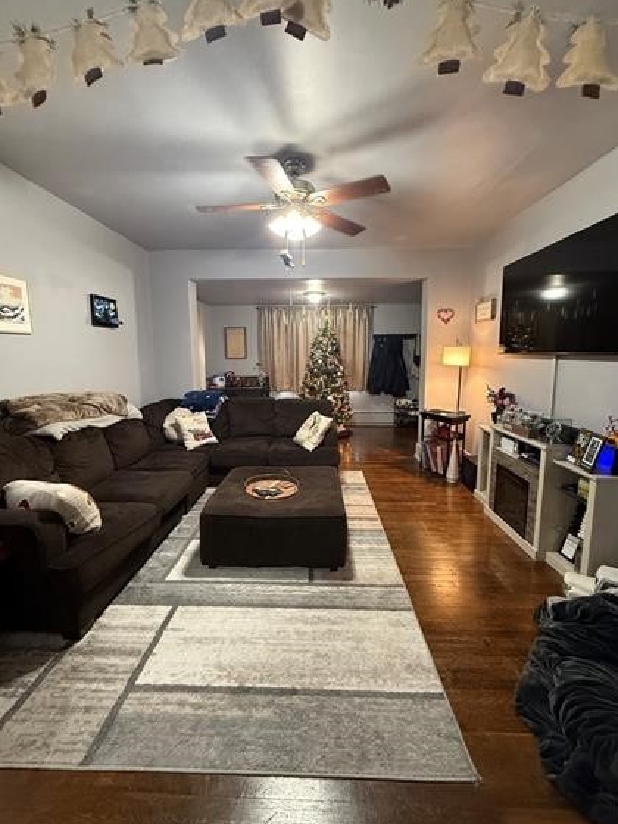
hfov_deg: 81.7
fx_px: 357
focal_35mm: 15
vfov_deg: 98.1
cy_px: 400
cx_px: 308
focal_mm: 2.22
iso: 640
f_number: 2.2
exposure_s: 1/60
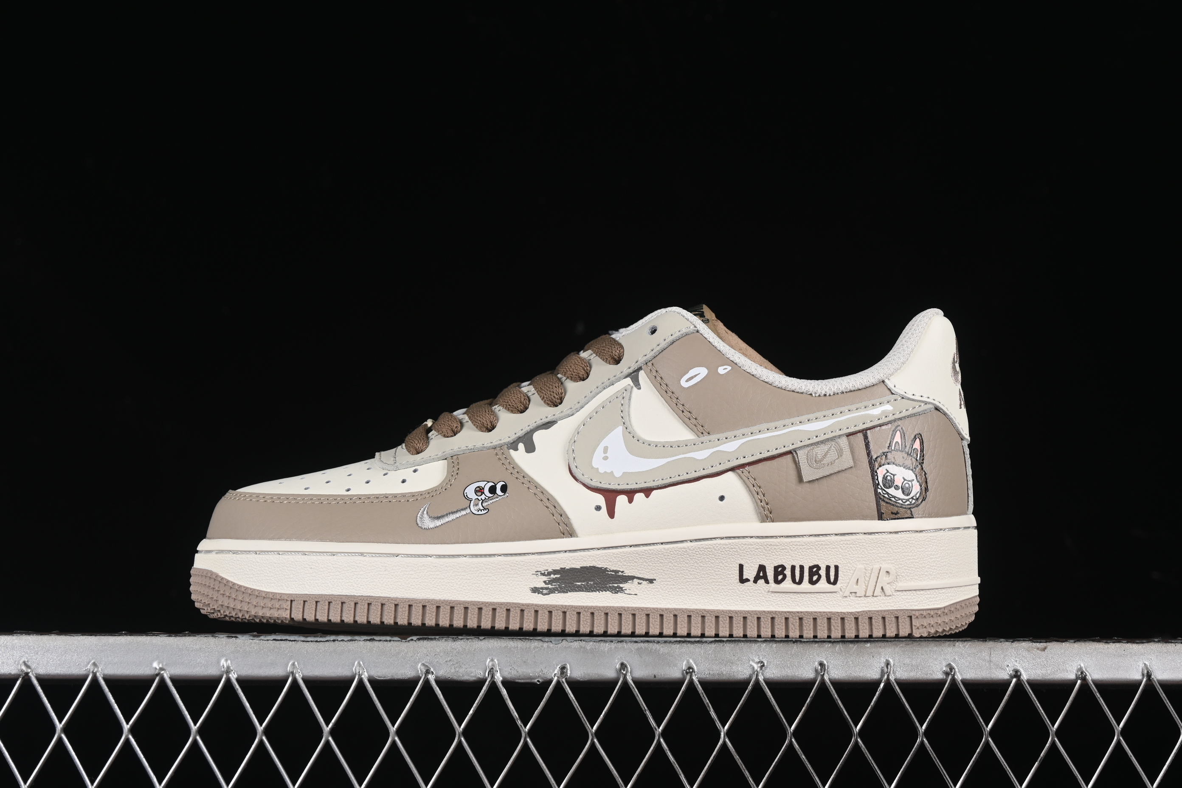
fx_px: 2462
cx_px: 591
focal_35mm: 75
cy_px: 394
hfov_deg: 27.0
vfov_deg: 18.2
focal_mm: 50
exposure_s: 1/80
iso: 160
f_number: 8
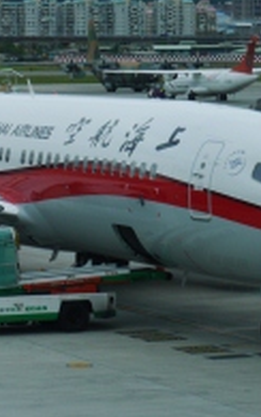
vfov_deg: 10.2
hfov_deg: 6.4
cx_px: -28
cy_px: 79
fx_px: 2331
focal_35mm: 205
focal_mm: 42
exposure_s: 1/320
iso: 160
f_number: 7.1
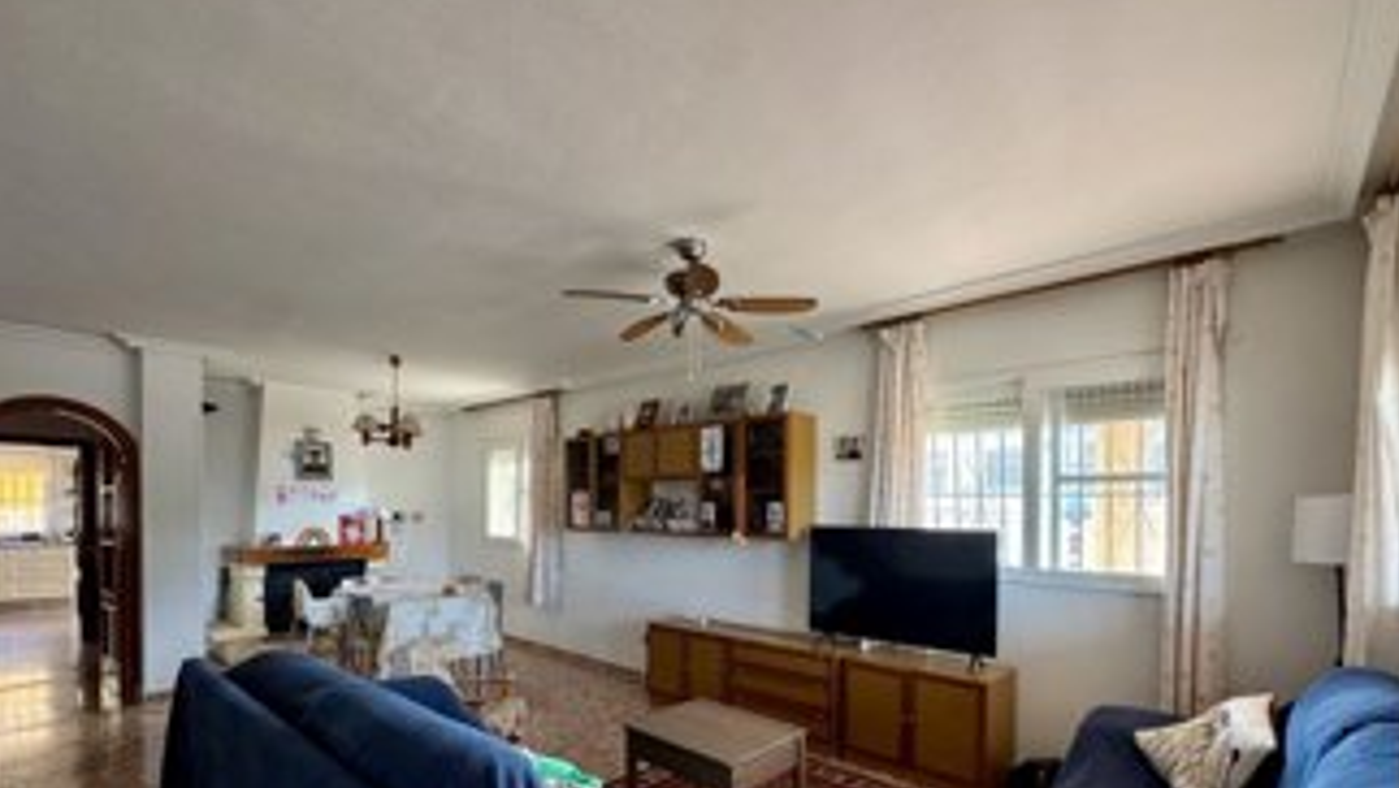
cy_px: 524
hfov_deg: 95.8
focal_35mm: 17
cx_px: 736
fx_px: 631
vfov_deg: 62.4
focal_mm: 2.22
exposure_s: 1/100
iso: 320
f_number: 2.2
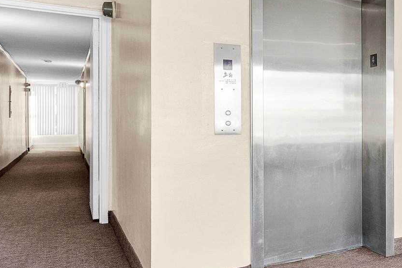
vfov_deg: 35.8
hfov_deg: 39.5
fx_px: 413
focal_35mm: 37
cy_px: 109
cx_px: 468
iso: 200
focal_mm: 15
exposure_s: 1/20
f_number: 6.3
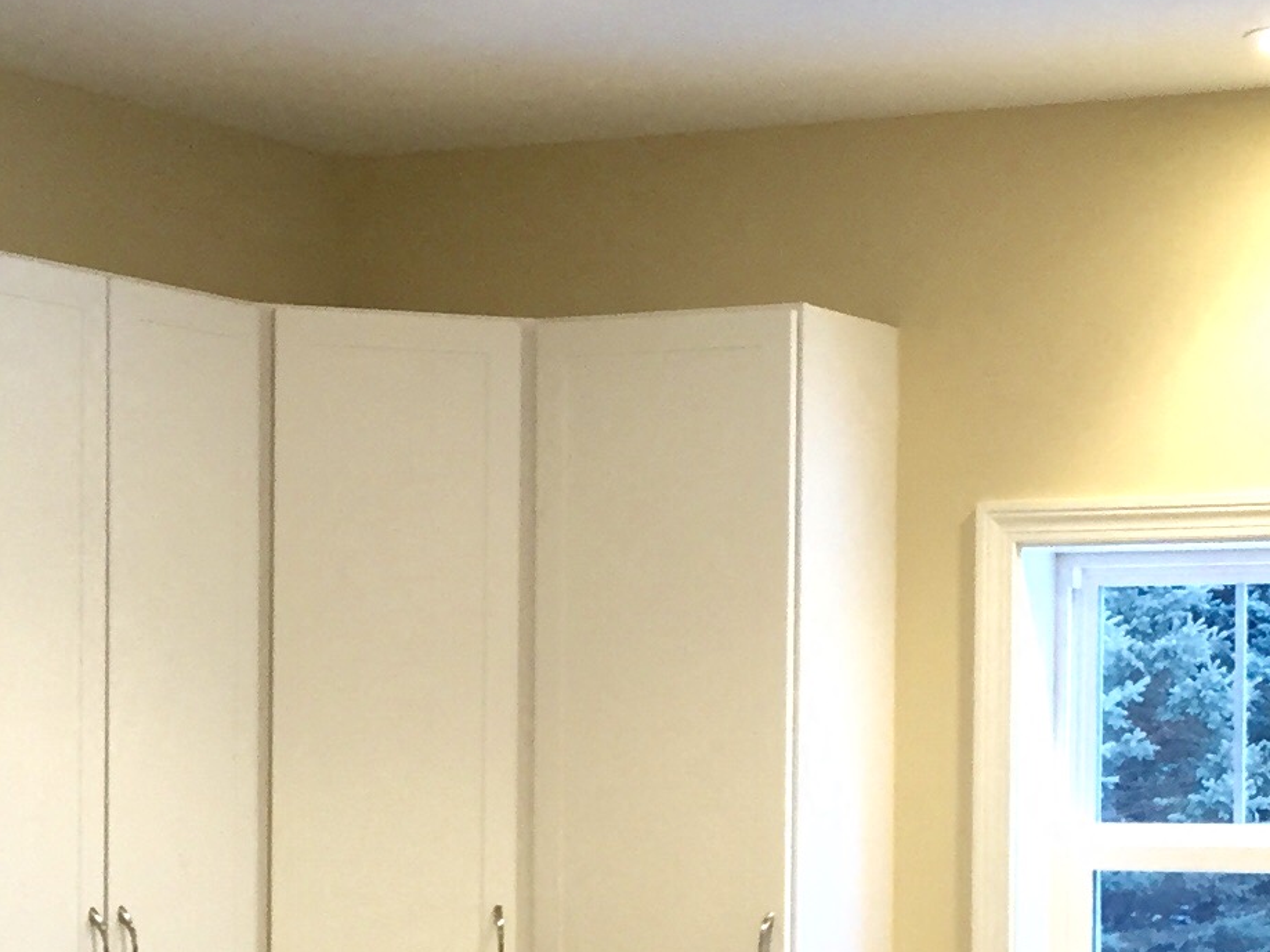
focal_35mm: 103
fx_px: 3778
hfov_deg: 19.0
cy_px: 969
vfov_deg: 14.1
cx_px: 949
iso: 64
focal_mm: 4.15
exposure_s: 1/30
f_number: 2.2
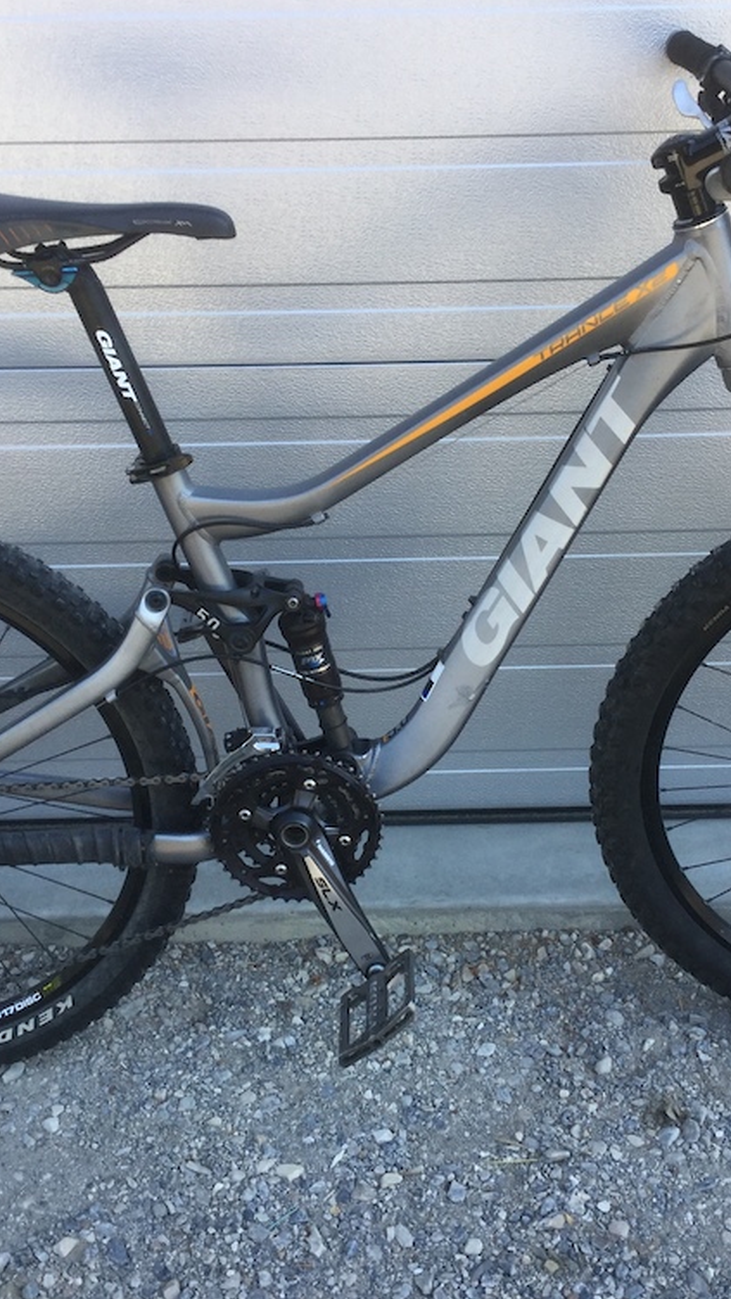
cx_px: 403
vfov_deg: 44.6
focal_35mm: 46
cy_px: 644
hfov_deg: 26.0
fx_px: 1585
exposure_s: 1/120
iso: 25
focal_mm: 3.3
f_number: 2.4
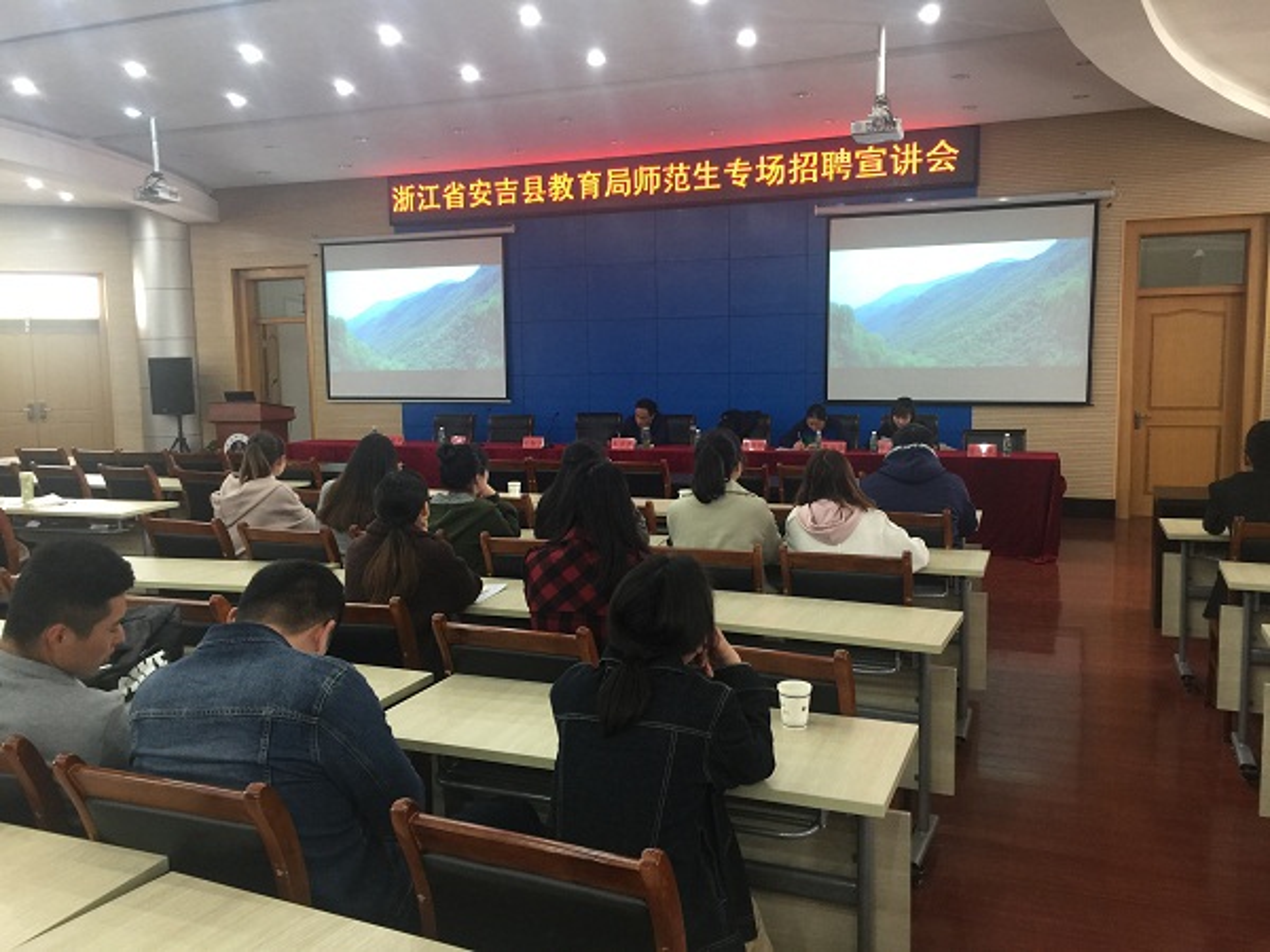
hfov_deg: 61.7
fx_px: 1064
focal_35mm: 29
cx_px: 635
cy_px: 476
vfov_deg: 48.2
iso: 64
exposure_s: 1/17
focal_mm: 4.15
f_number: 2.2
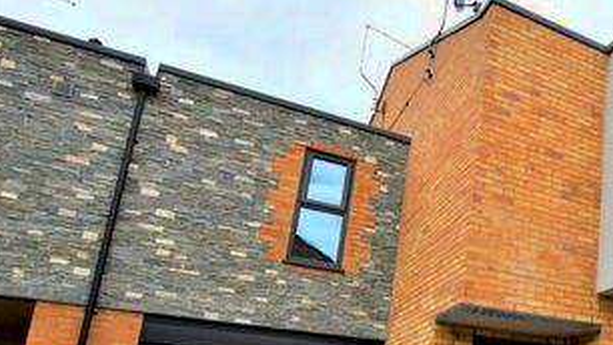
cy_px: 288
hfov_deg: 44.0
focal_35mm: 36
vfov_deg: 31.7
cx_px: 657
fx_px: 585
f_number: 10
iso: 200
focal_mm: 10
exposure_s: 1/400
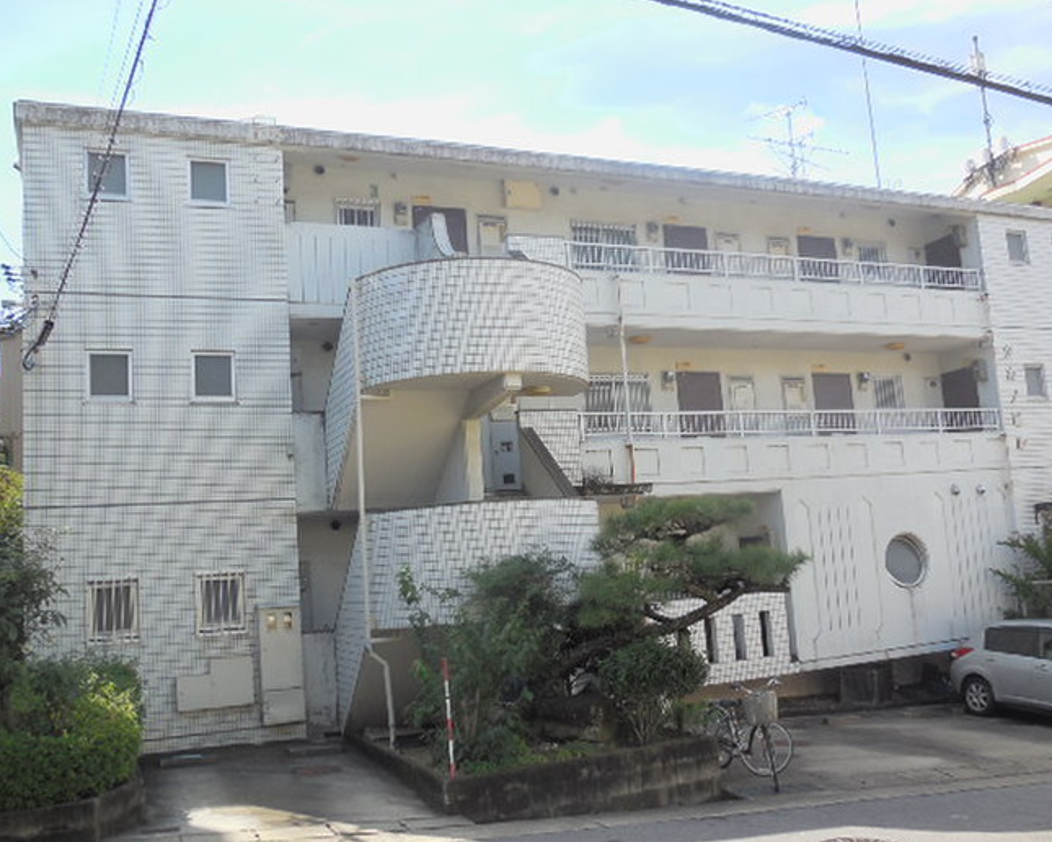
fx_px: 1121
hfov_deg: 50.2
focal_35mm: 36
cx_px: 561
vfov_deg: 41.2
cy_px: 423
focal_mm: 6.1
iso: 125
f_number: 3.4
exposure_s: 1/640
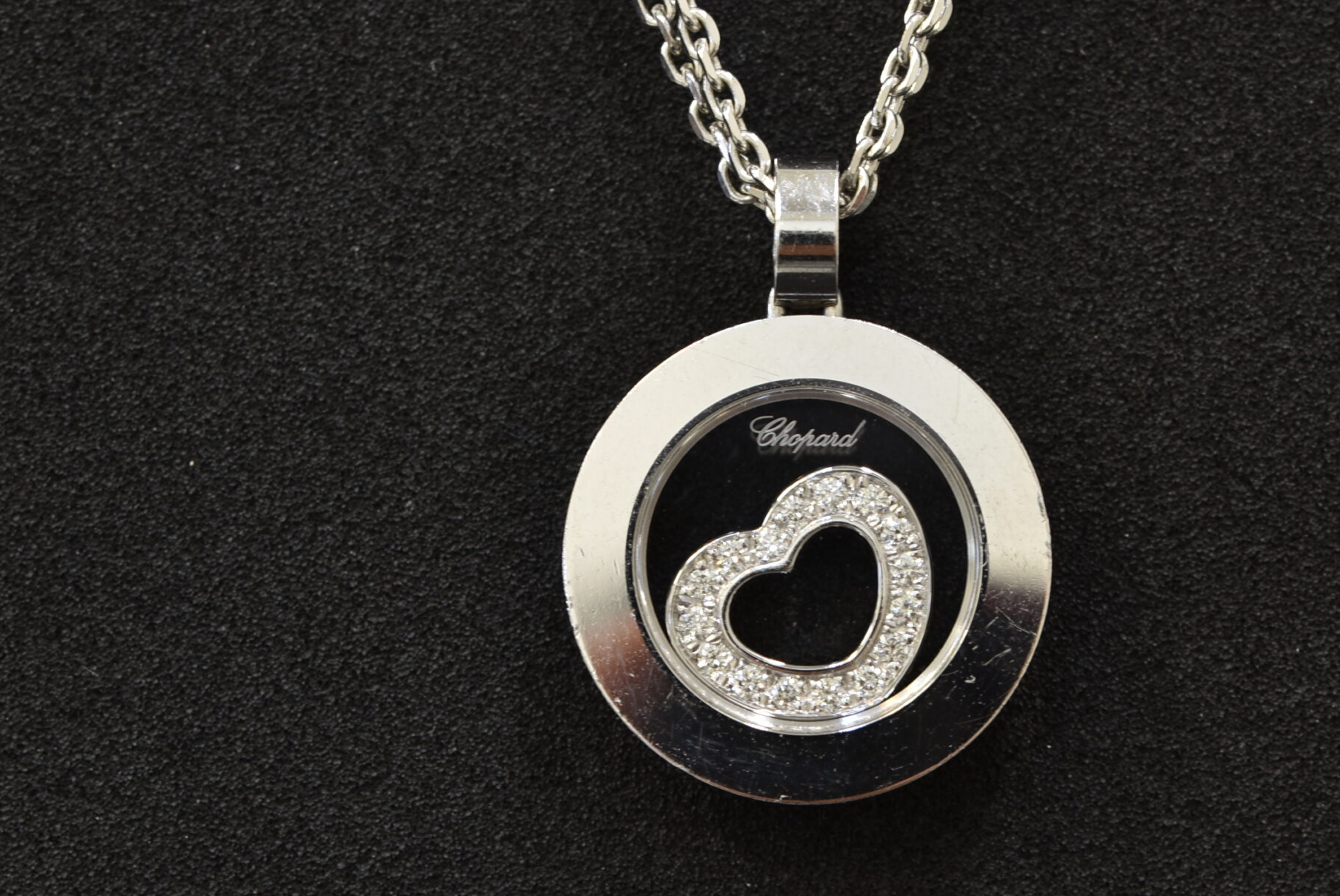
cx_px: 733
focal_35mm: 191
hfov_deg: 10.8
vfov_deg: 7.2
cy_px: 269
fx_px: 7114
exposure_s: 1/3
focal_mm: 90
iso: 100
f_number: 11
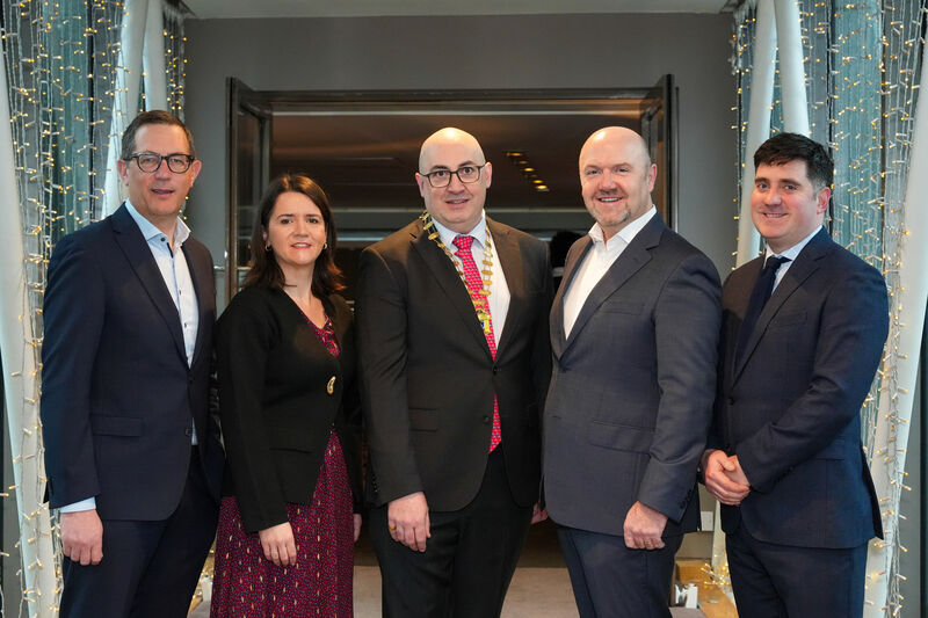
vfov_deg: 24.2
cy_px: 309
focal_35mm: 56
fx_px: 1441
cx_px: 464
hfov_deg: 35.7
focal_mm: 55.9
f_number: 6.3
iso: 6400
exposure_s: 1/160
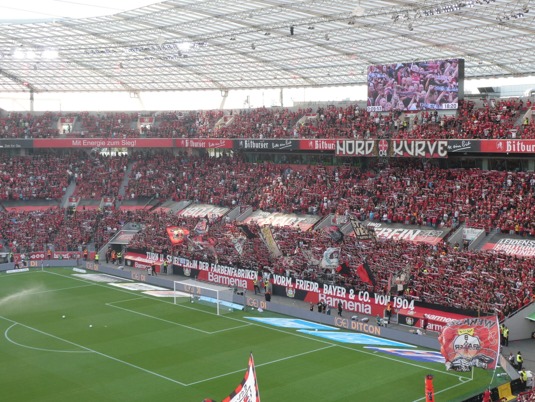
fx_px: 773
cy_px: 201
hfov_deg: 38.2
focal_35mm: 50
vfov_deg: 29.1
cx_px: 268
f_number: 4.1
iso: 80
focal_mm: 9
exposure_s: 1/100
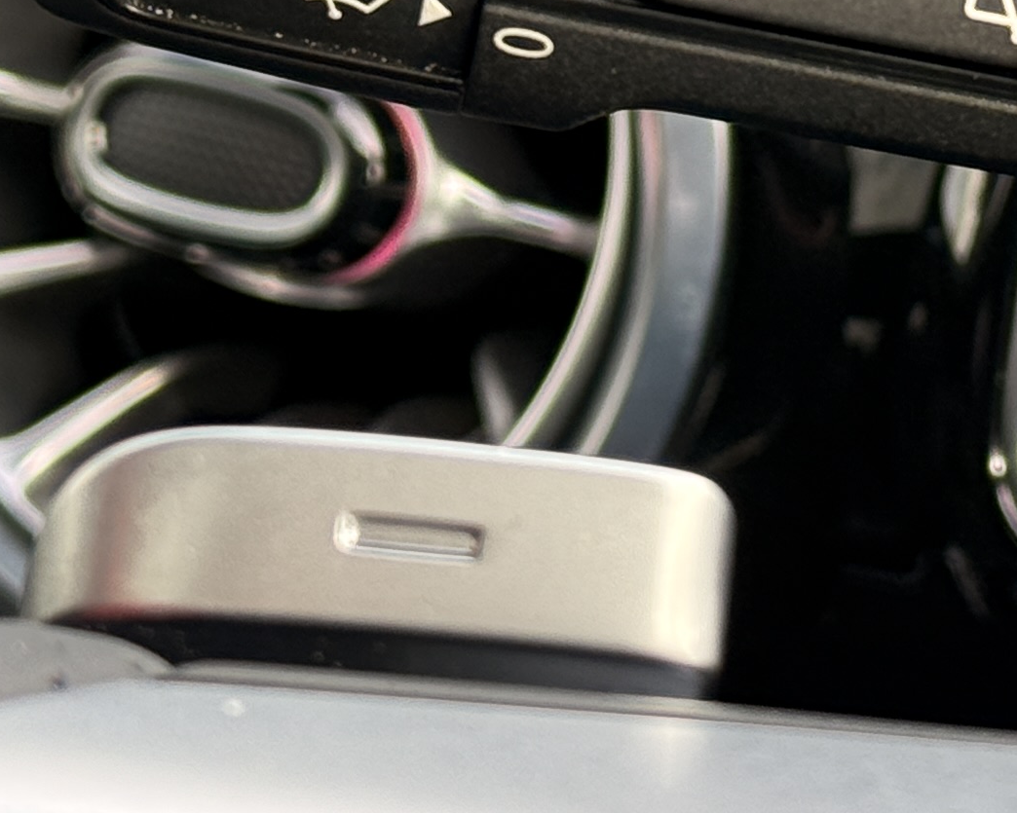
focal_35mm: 181
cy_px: -145
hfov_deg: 10.6
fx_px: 5447
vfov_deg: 8.5
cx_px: 785
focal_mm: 6.76
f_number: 1.78
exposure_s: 1/242
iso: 125
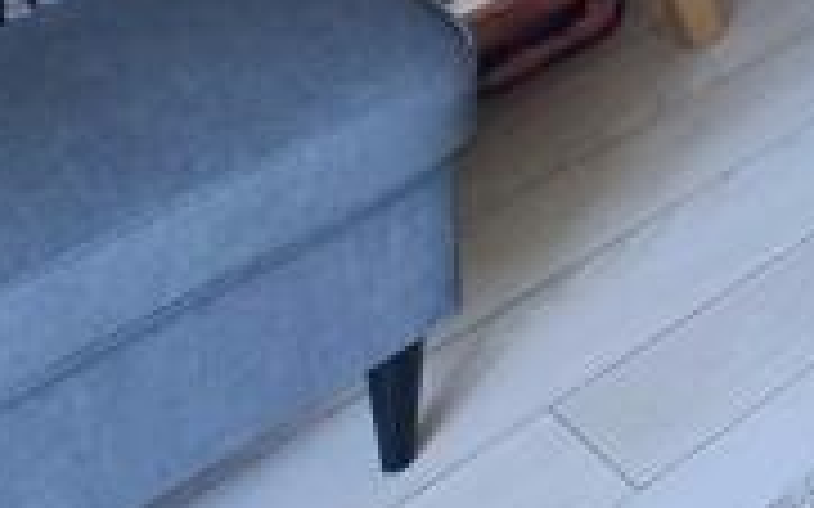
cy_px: -1052
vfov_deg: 10.7
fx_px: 1730
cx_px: 1628
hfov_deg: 18.1
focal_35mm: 78
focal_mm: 2.2
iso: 160
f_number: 2.2
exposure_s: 1/50
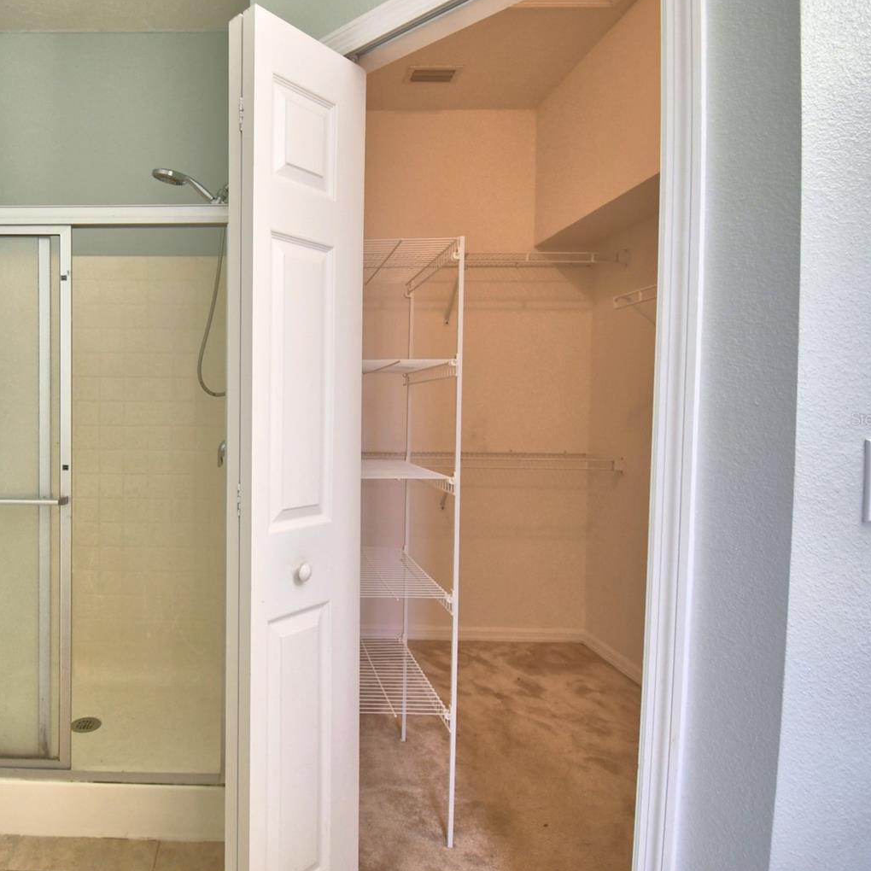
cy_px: 418
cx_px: 244
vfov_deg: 74.8
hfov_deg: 71.0
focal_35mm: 20
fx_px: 569
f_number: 4.5
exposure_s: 1/50
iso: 400
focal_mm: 10
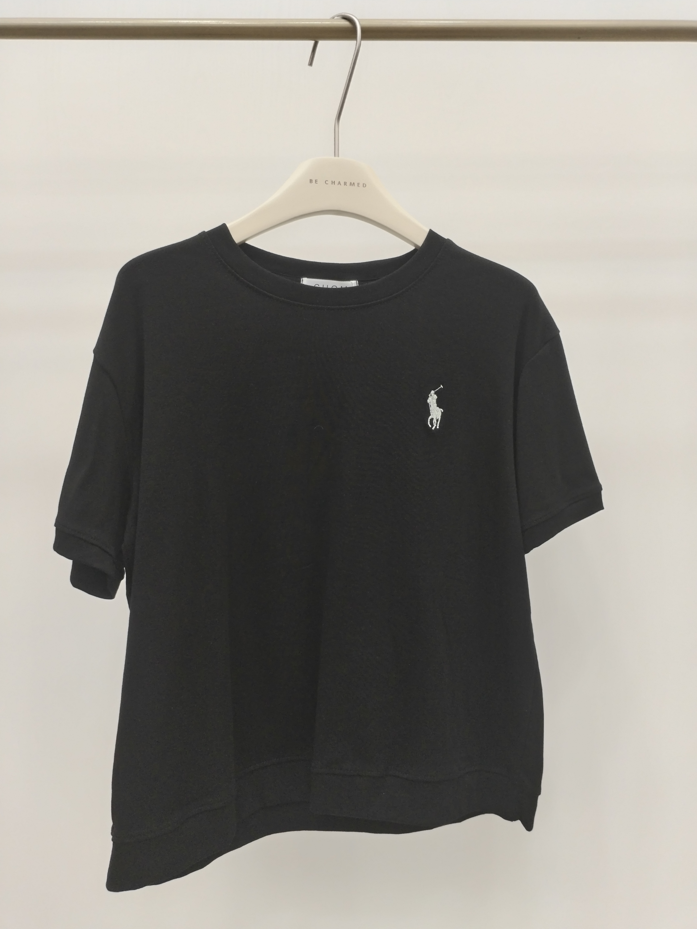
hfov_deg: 48.2
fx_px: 779
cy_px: 464
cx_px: 348
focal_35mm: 29
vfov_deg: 61.7
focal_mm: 4.75
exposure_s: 1/60
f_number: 1.8
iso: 228
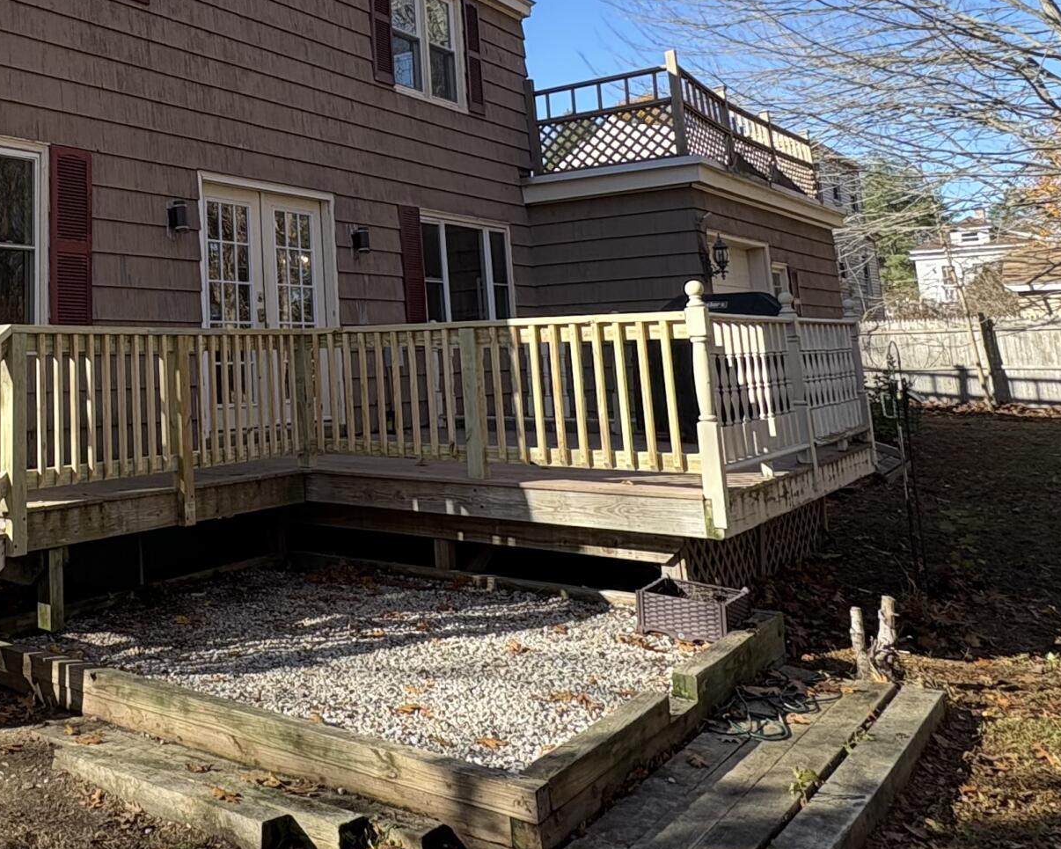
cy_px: 196
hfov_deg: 48.1
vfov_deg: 41.9
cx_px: 131
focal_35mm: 34
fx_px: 1068
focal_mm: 2.22
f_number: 2.2
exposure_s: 1/456
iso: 50
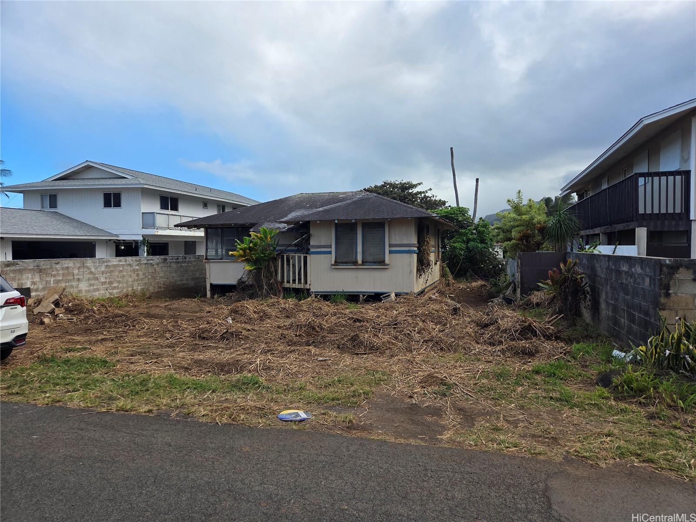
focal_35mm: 23
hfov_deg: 73.9
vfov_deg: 58.9
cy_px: 261
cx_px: 348
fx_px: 462
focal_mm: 5.4
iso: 80
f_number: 1.8
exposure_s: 1/2643
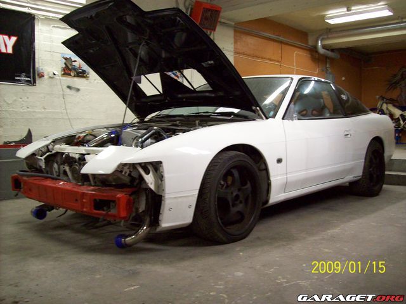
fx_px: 422
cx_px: 203
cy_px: 152
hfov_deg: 51.4
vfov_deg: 39.7
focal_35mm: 36
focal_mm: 6
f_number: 2.7
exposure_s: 1/11.4
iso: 160
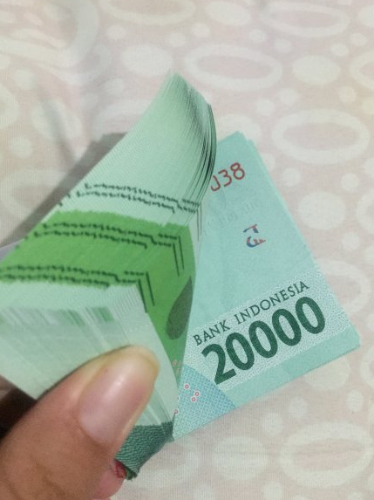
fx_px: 447
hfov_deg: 45.4
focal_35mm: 31
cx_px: 197
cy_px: 258
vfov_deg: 58.4
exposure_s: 1/17
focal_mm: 4.15
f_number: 2.2
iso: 320
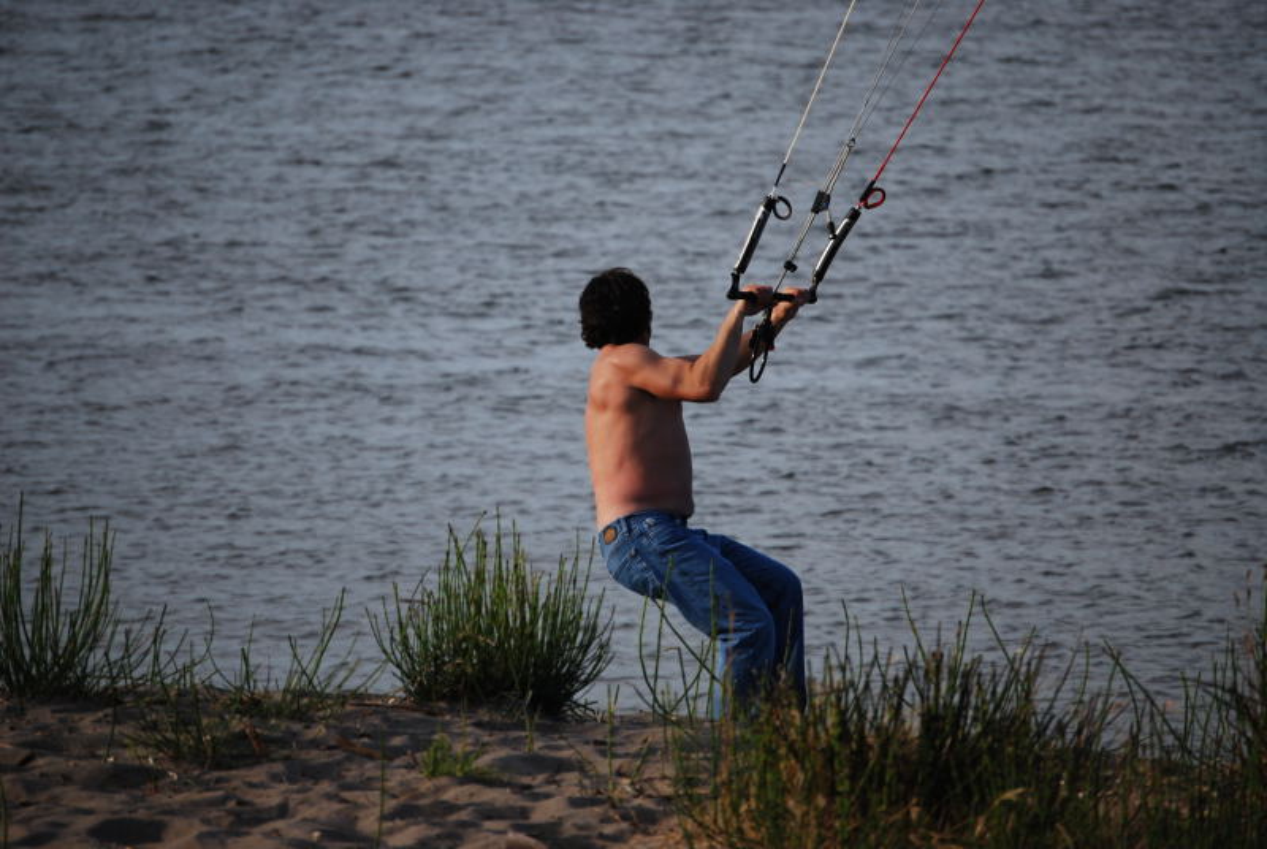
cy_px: 424
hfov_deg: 6.9
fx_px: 10574
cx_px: 634
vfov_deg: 4.6
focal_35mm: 300
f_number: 5.6
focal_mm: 200
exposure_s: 1/500
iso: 200
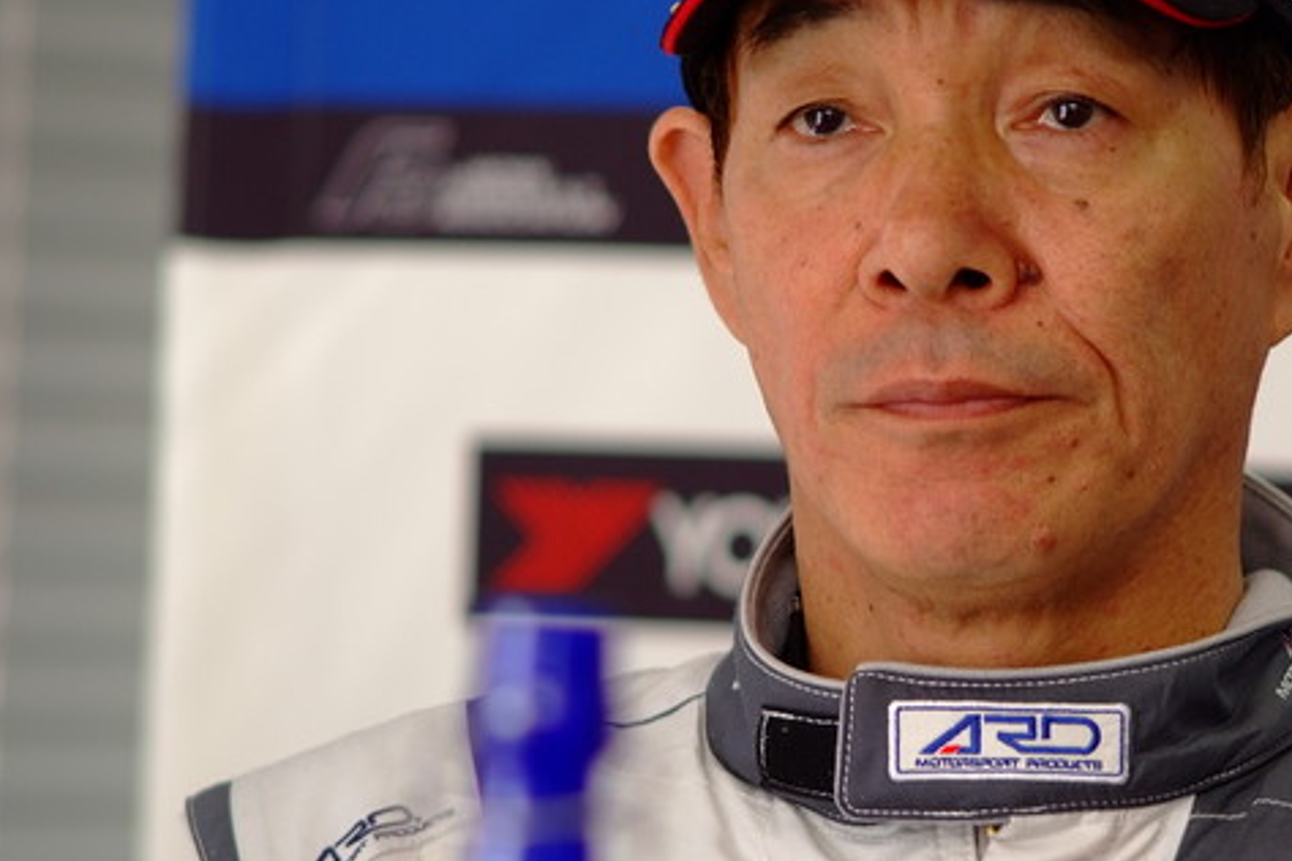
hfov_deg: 5.0
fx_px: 14713
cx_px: 949
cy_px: 425
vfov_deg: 3.4
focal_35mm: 410
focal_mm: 180
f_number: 2.8
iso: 400
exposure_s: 1/250
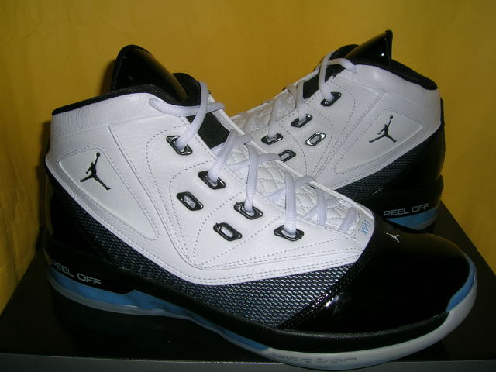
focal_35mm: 35
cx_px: 248
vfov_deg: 40.7
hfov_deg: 52.6
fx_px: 502
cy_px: 186
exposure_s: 1/60.1
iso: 50
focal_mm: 5.4
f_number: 4.8
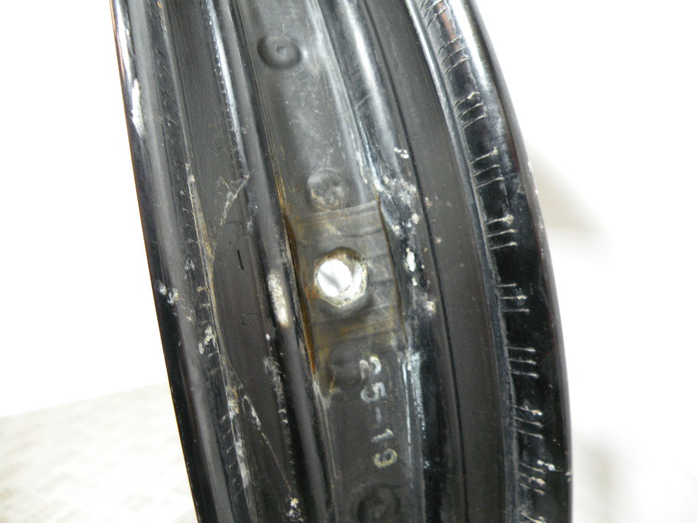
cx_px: 348
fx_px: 544
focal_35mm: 27
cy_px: 262
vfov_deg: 51.4
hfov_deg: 65.3
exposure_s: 1/60
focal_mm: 4.7
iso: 249
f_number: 2.8
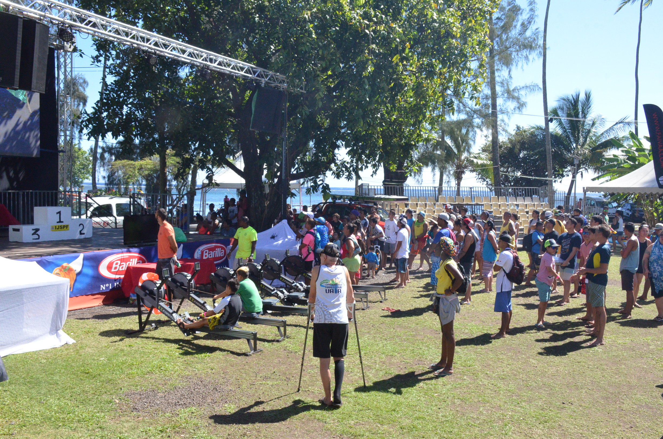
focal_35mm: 34
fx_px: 634
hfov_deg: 55.2
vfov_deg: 38.2
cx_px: 332
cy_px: 220
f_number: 16
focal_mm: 23
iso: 2500
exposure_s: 1/1000
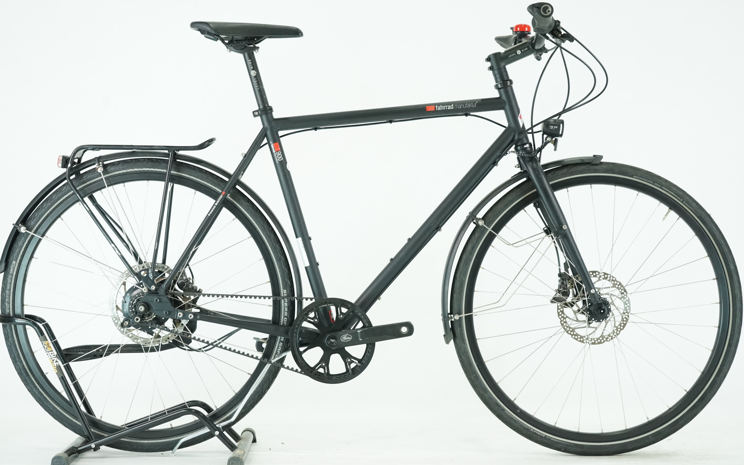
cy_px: 220
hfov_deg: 29.0
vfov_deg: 18.3
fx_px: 1440
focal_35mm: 71
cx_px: 370
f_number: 5.6
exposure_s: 1/200
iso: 2500
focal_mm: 69
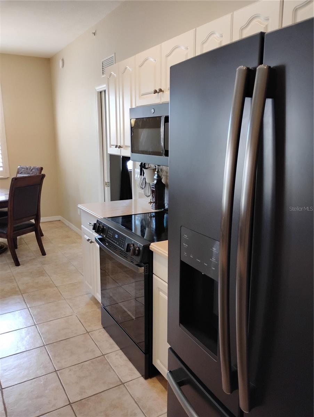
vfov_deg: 63.4
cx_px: 157
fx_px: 338
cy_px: 208
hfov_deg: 49.8
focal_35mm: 28
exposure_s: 1/60
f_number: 1.8
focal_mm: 4.26
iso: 672
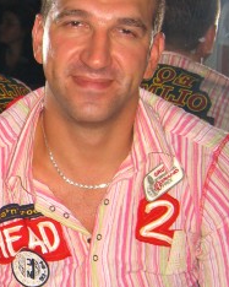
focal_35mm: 95
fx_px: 805
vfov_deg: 20.1
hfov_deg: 15.4
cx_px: -75
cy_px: 207
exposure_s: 1/60
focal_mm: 7.9
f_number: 2.8
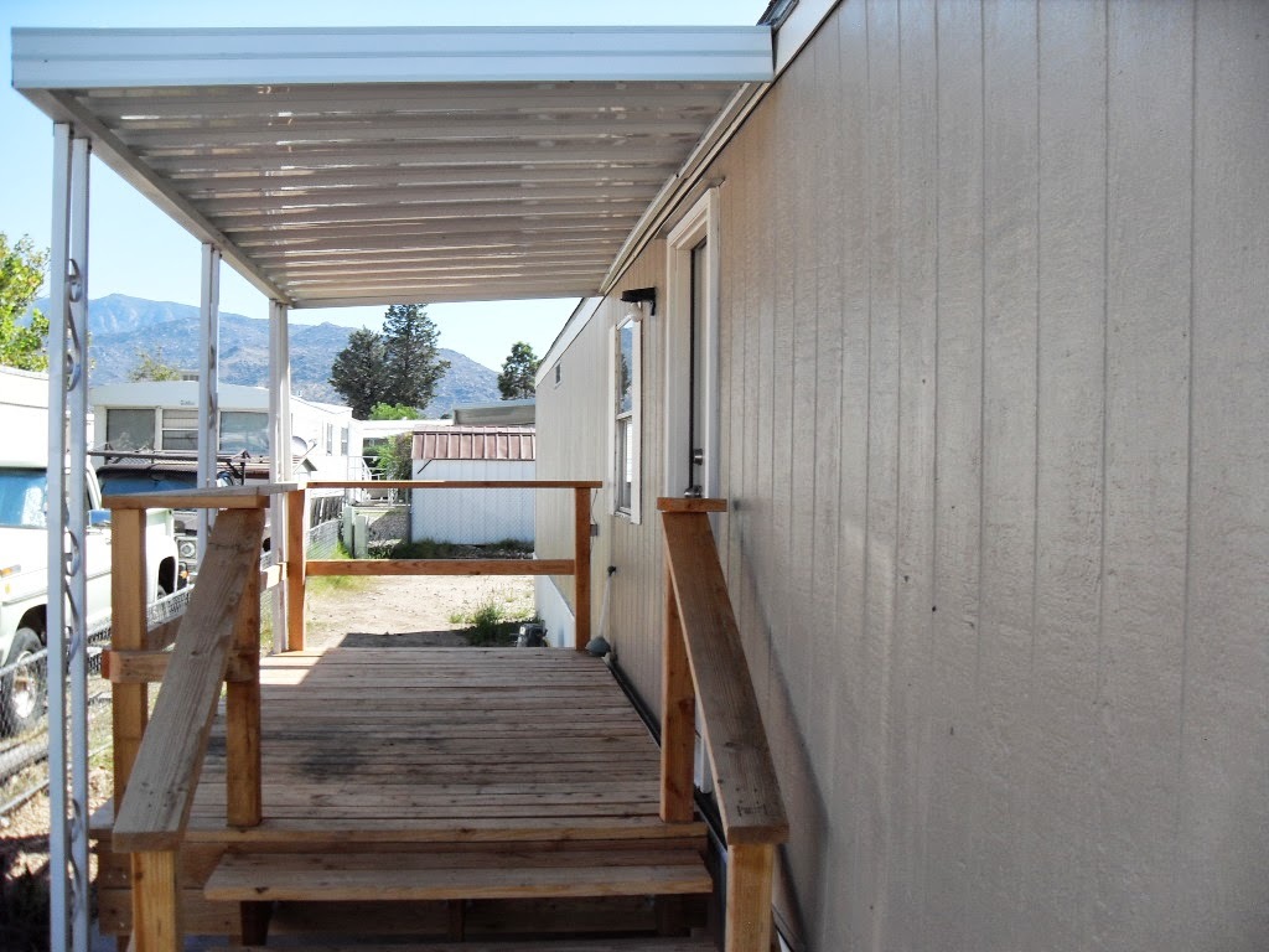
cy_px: 476
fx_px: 1246
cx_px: 634
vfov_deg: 41.8
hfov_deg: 54.0
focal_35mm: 34
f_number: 7
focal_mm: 6.3
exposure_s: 1/125
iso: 80
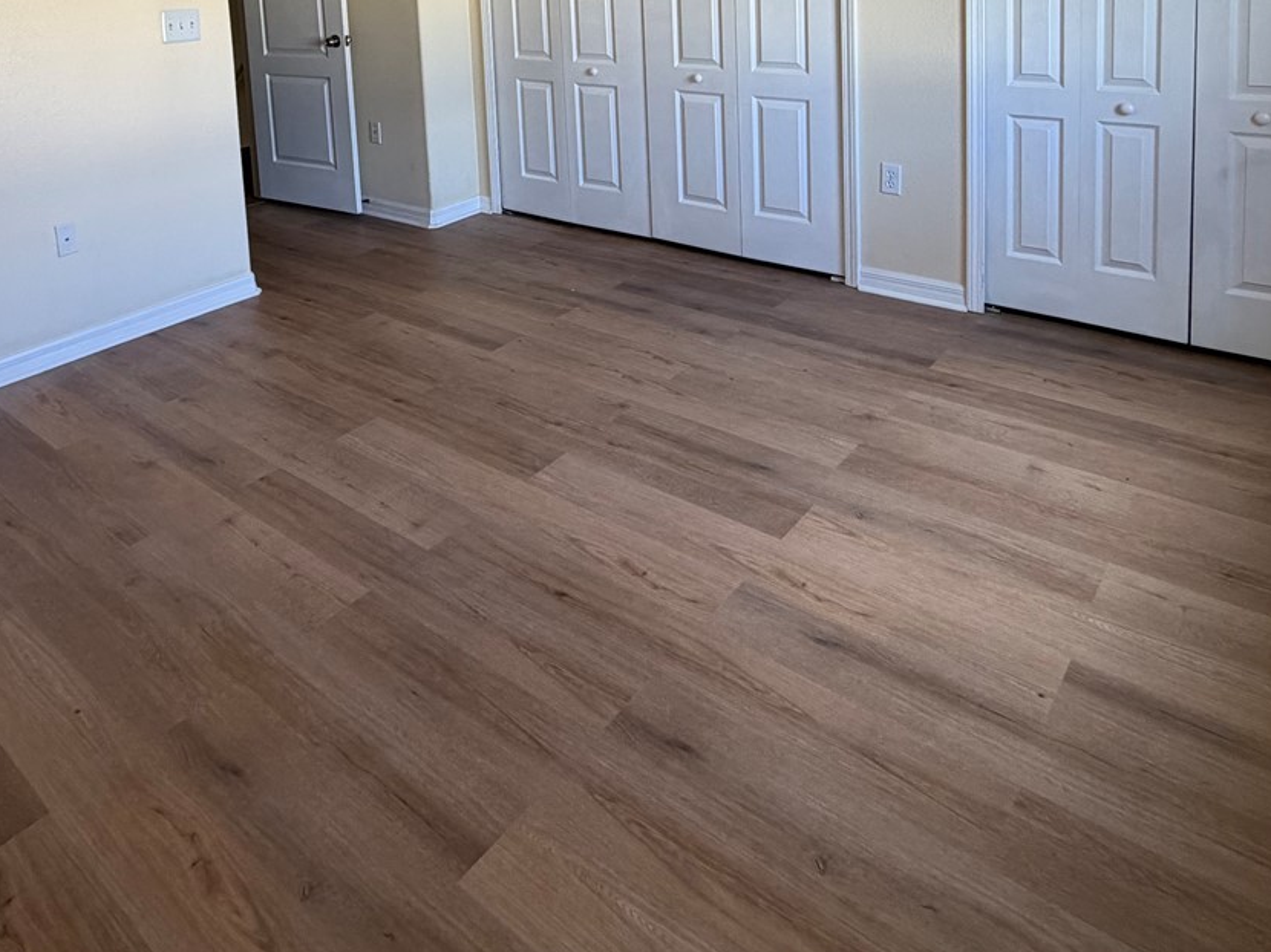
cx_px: 482
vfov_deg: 45.2
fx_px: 991
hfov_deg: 64.5
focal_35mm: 27
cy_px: 49
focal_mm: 2.22
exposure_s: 1/120
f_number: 2.2
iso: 160
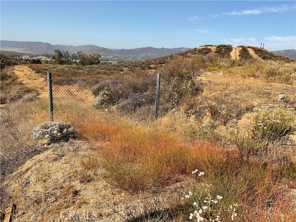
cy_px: 111
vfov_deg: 48.2
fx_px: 248
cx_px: 148
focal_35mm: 29
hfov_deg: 61.7
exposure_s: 1/2141
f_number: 1.8
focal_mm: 3
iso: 20
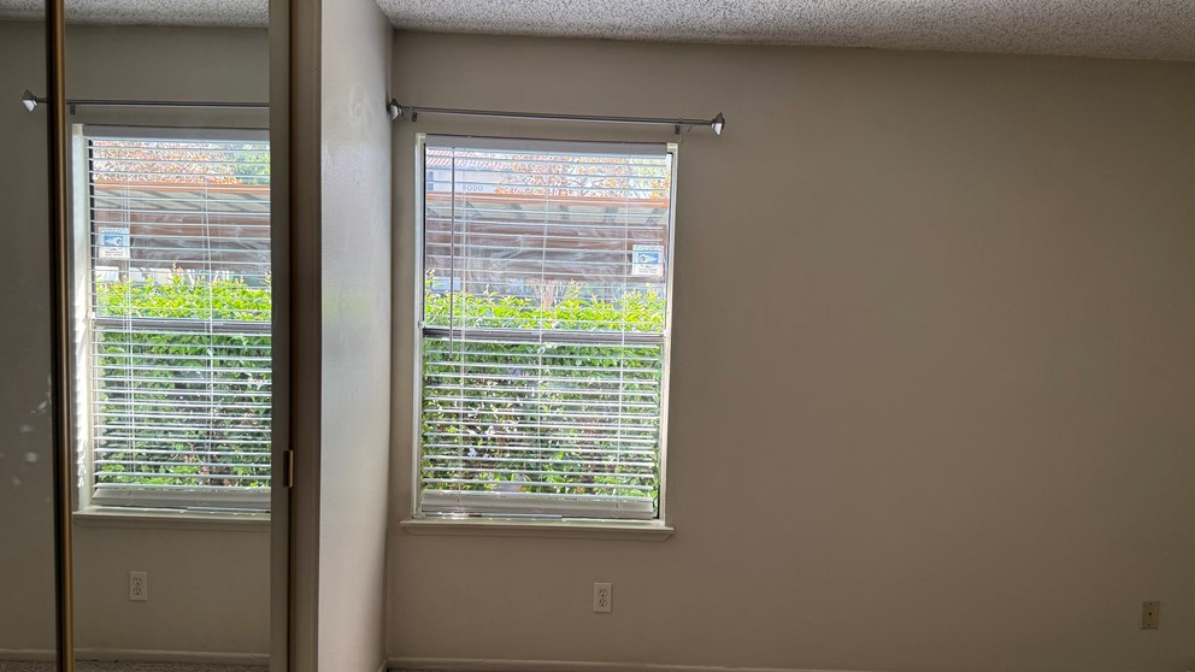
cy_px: 362
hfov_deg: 69.9
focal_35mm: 27
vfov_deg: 42.9
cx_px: 591
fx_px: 856
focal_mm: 6.76
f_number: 1.78
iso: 100
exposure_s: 1/329
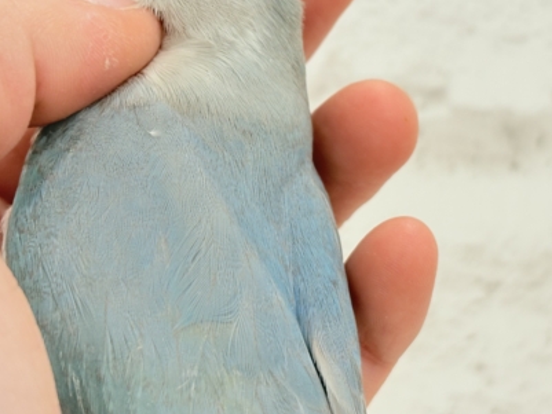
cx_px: 286
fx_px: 1324
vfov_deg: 17.6
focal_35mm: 83
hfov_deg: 23.6
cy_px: 85
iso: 50
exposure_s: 1/50
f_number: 1.6
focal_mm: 5.96
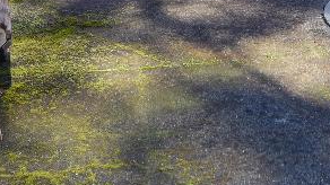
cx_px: 281
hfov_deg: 18.7
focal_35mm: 113
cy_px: -238
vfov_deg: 9.6
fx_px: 988
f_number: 6.3
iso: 100
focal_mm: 14
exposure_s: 1/160
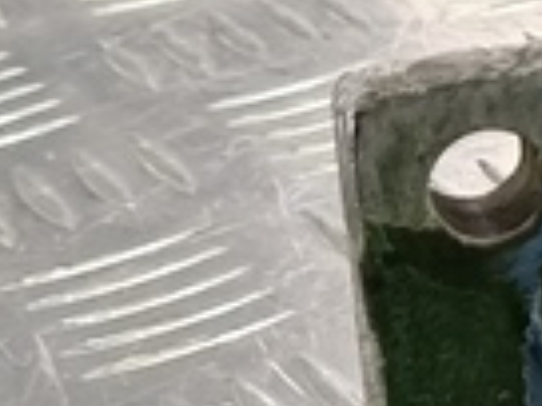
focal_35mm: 173
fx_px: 2709
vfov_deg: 8.5
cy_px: 36
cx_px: 1622
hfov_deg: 9.2
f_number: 1.6
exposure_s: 1/50
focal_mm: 4.11
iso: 146
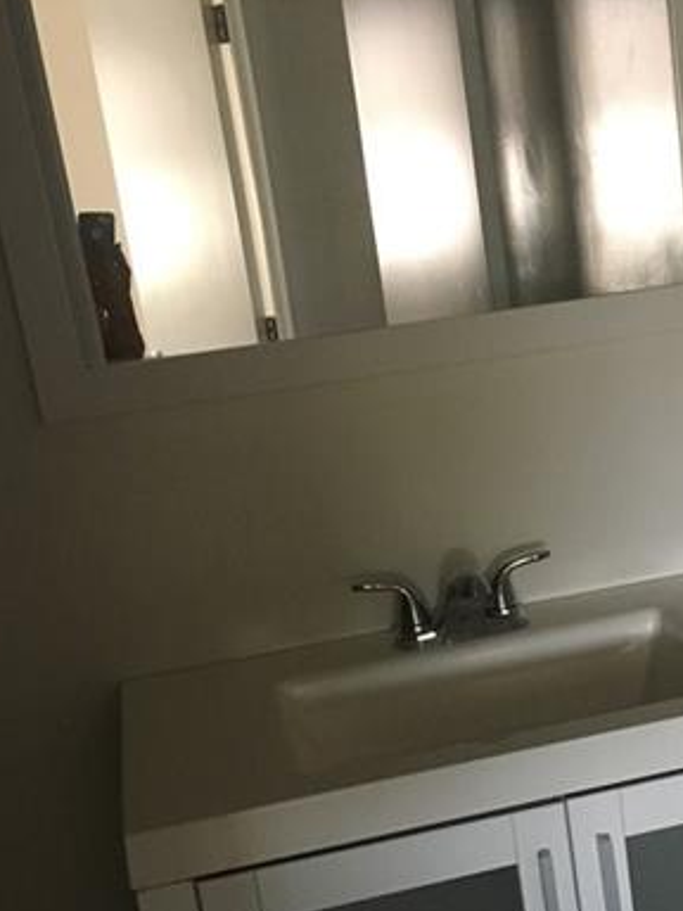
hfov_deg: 24.7
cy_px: 662
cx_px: 569
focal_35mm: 58
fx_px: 1526
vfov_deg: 32.7
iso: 200
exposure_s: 1/30
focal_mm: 4.15
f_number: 2.2
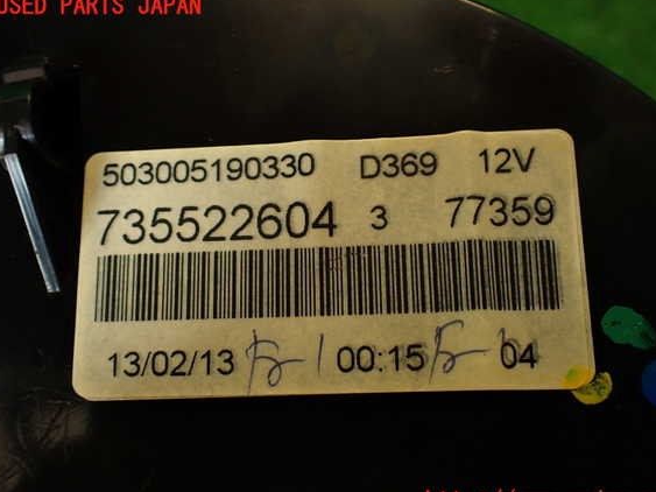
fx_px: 606
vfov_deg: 44.1
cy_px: 254
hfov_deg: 56.8
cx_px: 339
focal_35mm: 32
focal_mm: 5.4
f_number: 2.3
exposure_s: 1/60
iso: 160
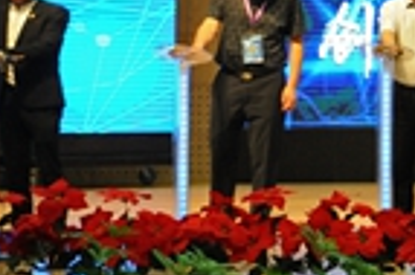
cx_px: 760
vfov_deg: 12.1
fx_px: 1301
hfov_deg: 15.4
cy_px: 85
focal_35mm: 113
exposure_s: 1/1250
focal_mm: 27
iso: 3200
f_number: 2.8
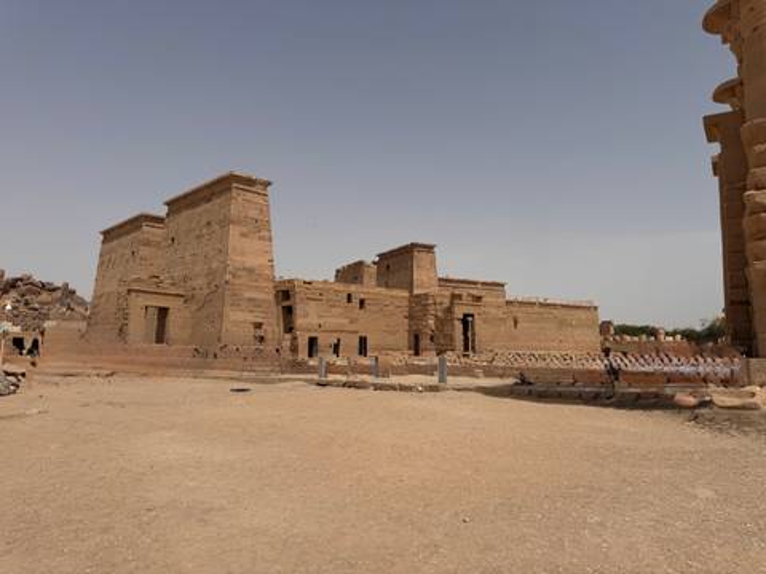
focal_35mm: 24
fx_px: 531
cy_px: 287
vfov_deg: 56.8
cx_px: 383
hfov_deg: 71.6
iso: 80
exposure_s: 1/12346
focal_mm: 6.76
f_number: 1.78
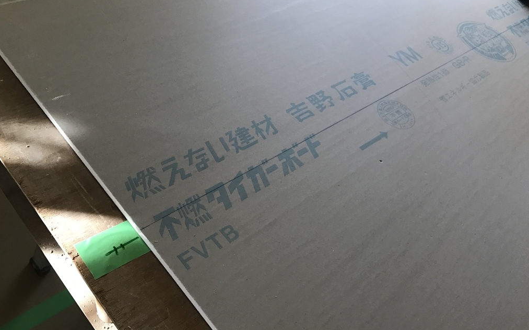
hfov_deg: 62.9
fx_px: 432
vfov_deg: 41.7
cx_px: 264
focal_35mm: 30
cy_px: 192
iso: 25
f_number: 1.8
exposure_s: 1/40
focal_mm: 3.99
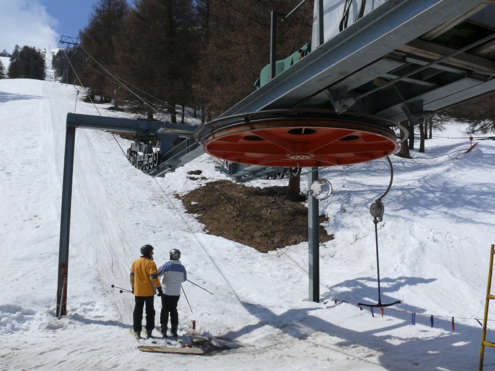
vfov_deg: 40.7
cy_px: 186
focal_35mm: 35
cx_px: 248
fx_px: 500
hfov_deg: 52.6
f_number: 8
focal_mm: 7.4
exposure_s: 1/640
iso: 100
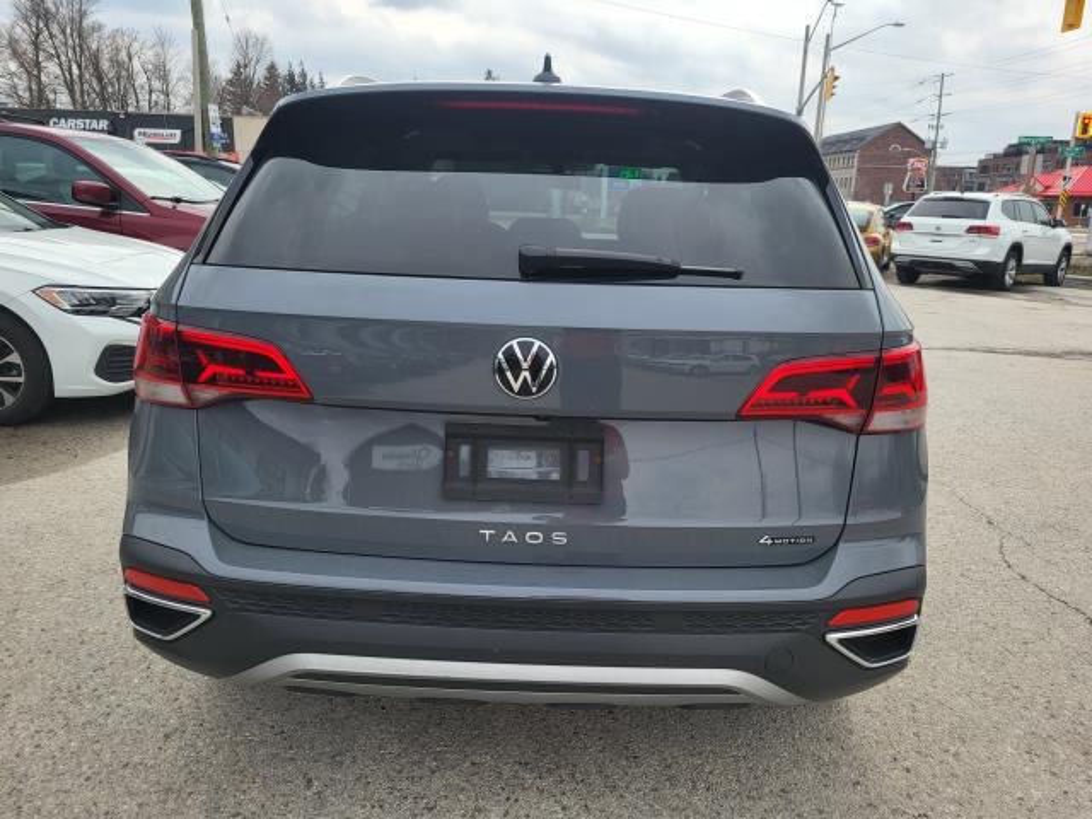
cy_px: 410
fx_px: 820
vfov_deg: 53.1
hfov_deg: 67.3
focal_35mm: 26
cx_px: 546
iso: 40
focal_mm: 5.4
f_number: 1.8
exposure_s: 1/1073
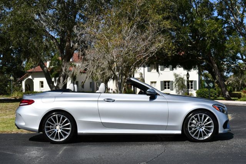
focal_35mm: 46
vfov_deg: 29.3
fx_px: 314
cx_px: 123
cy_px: 82
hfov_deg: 42.7
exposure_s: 1/400
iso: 100
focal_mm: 23
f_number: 10
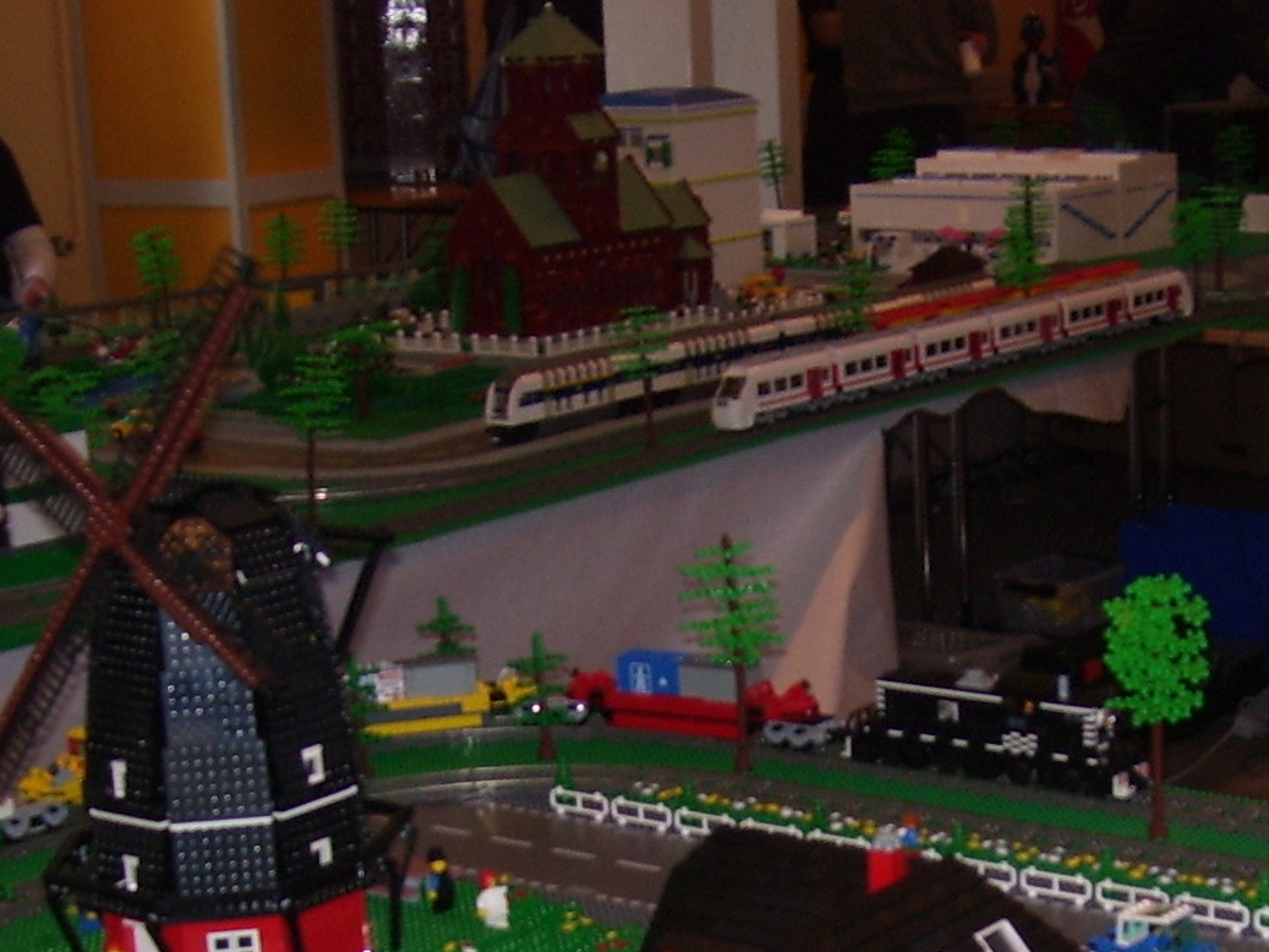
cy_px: 998
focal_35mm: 80
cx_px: 811
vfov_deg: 17.9
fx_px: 2933
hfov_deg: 24.3
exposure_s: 1/60
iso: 80
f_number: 2.7
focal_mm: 6
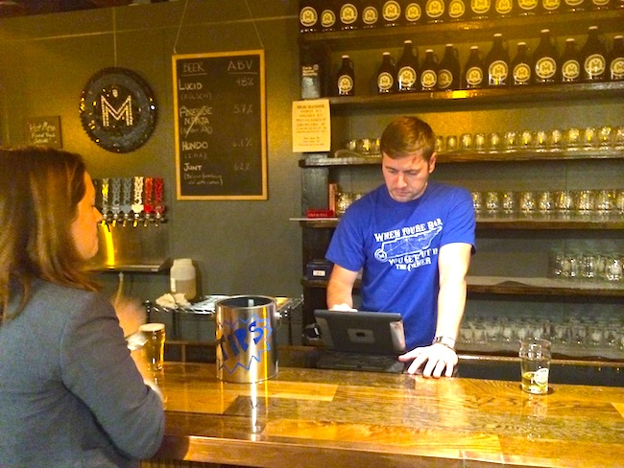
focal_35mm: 30
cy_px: 234
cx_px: 312
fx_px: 541
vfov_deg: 46.8
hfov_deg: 59.9
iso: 500
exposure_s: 1/15
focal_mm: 4.12
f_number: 2.2
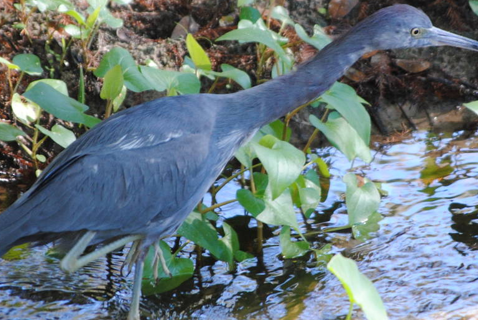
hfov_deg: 4.4
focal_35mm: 468
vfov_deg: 2.9
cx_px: 289
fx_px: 6222
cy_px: 126
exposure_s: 1/80
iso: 400
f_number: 5
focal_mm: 150
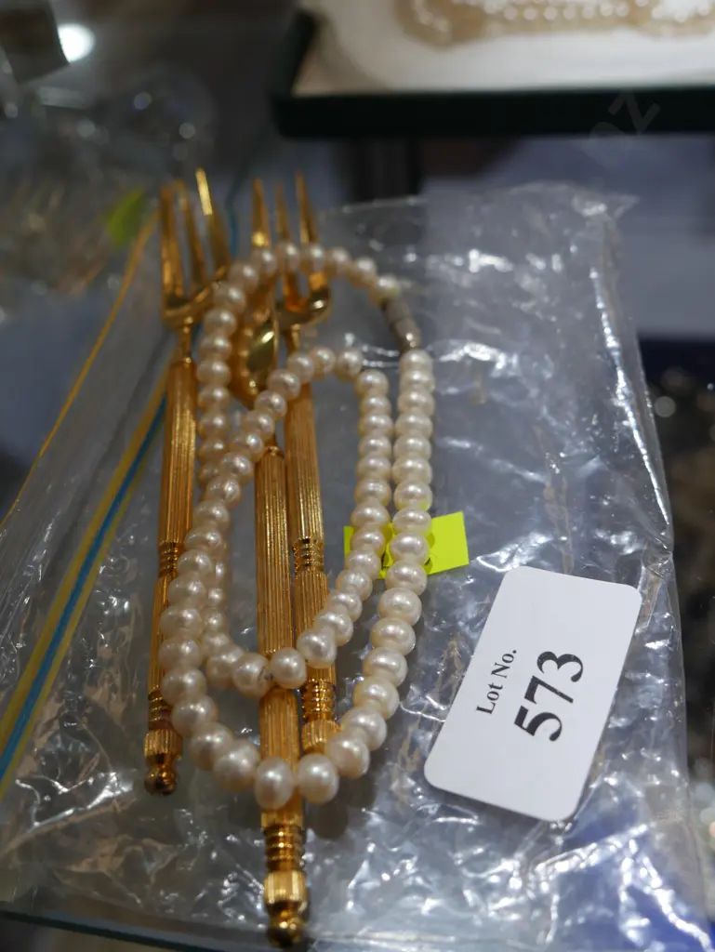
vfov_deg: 51.3
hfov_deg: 39.7
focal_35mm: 36
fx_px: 991
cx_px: 358
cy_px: 476
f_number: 4
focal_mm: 18
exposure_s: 1/60
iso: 200
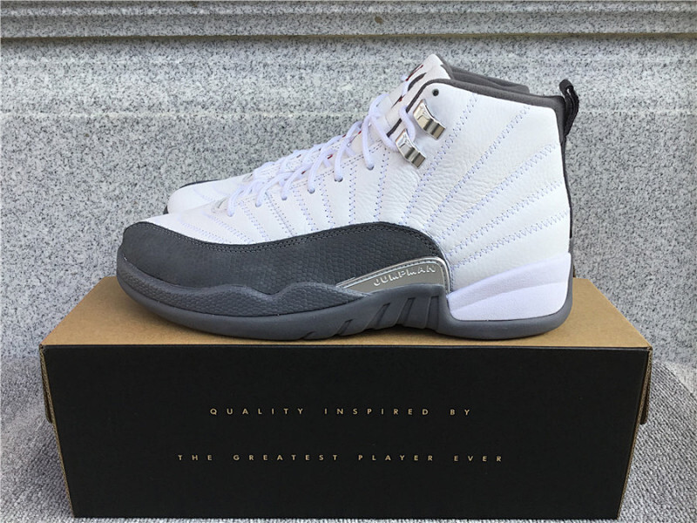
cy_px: 262
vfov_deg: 45.4
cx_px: 348
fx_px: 624
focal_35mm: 31
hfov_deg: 58.4
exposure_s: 1/289
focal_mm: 3.3
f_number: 2.4
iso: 25
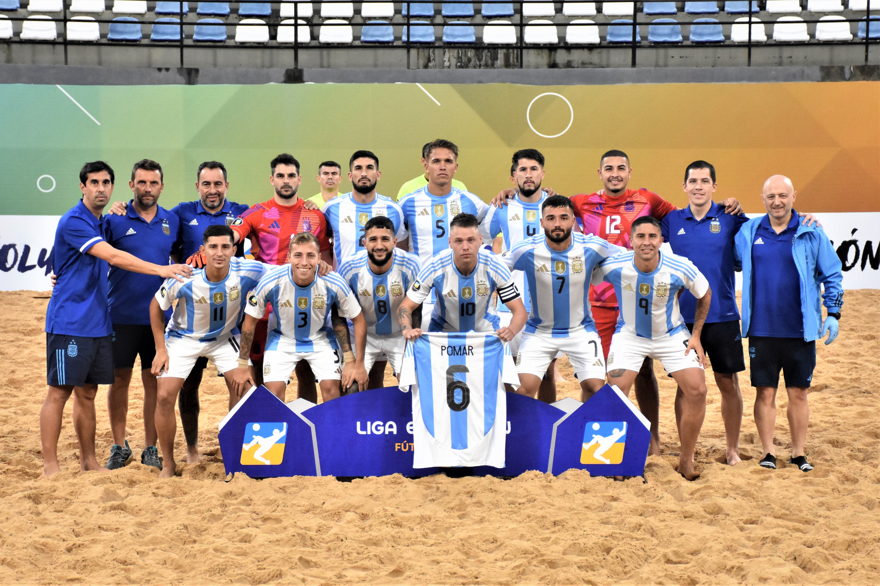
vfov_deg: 14.7
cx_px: 440
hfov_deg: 21.9
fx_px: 2273
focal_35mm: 93
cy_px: 293
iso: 2000
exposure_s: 1/640
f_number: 5
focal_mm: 62
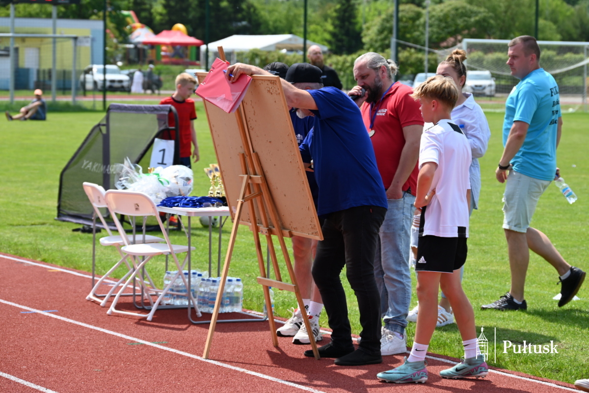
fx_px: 1686
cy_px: 196
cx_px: 294
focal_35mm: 103
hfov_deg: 19.8
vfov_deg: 13.3
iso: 100
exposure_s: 1/250
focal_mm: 103
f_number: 6.3
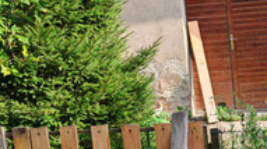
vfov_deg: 15.2
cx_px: 270
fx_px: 545
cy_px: 169
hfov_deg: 26.1
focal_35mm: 77
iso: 50
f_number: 1.6
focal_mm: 7.62
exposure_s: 1/510
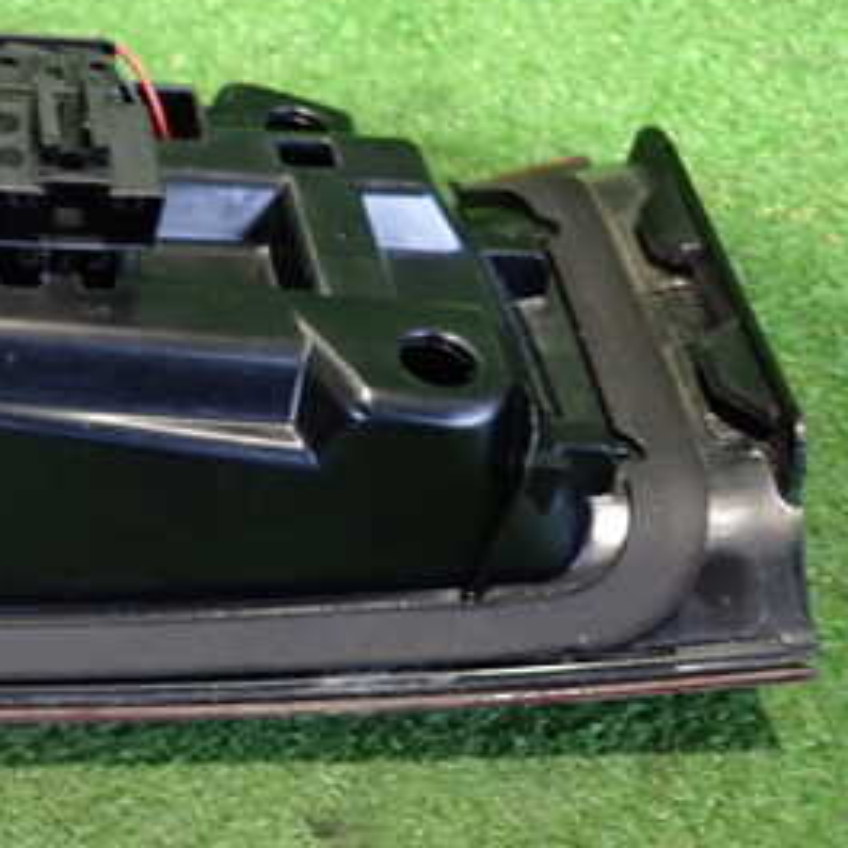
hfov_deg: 28.9
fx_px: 1552
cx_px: 26
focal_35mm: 56
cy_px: 416
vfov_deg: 30.6
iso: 800
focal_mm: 5.05
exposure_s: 1/20
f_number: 2.2
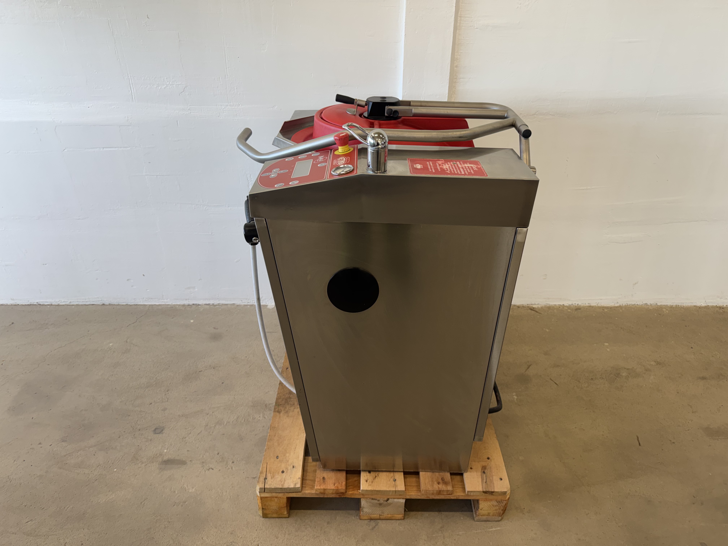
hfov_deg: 71.6
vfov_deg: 56.8
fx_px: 505
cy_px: 273
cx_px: 364
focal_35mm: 24
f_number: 1.78
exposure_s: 1/100
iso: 64
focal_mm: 6.76
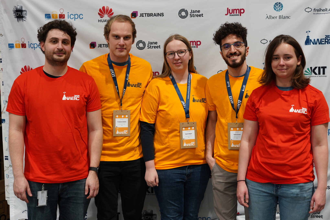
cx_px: 165
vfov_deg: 27.0
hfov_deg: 39.6
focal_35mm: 50
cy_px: 110
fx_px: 458
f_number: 2.8
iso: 640
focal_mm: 50
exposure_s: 1/50
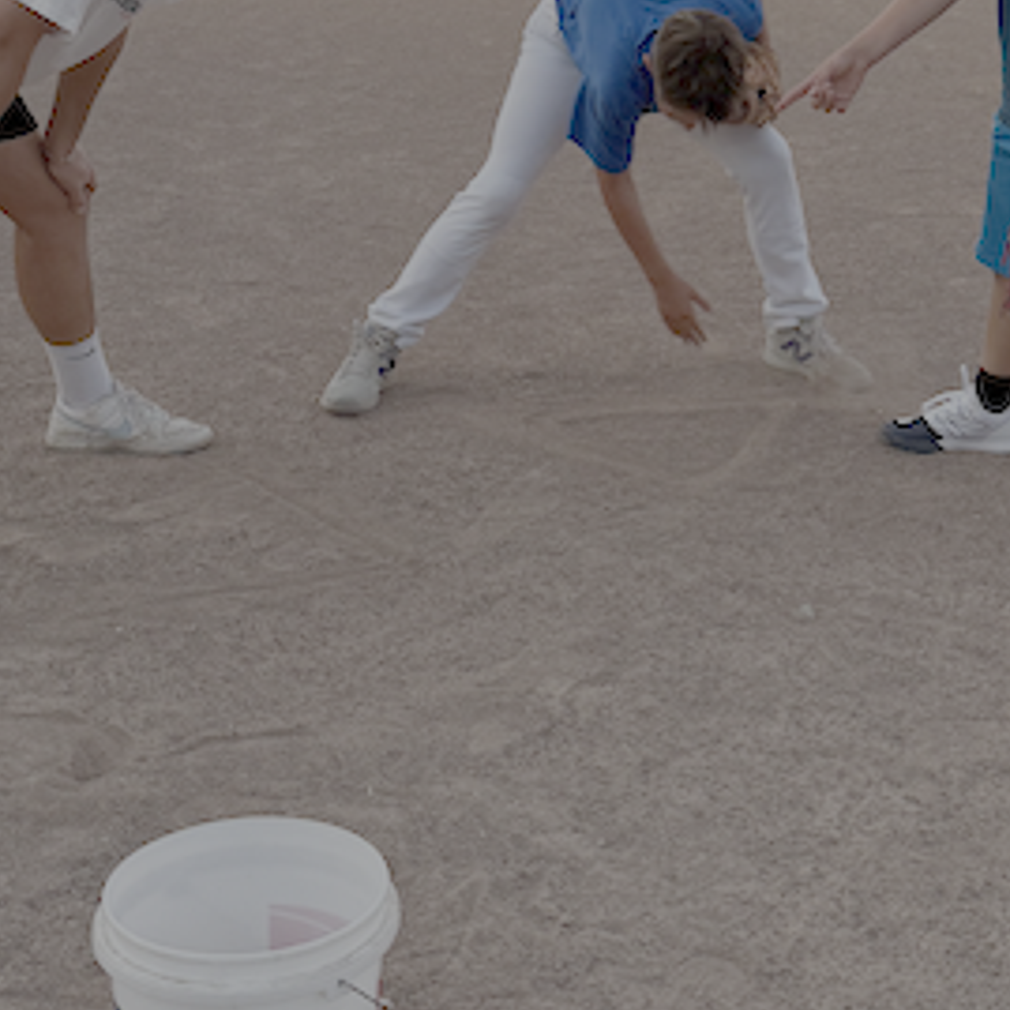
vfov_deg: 26.4
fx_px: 2080
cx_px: 582
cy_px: 98
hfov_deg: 27.3
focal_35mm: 63
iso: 200
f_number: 1.78
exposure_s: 1/105
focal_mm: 6.76
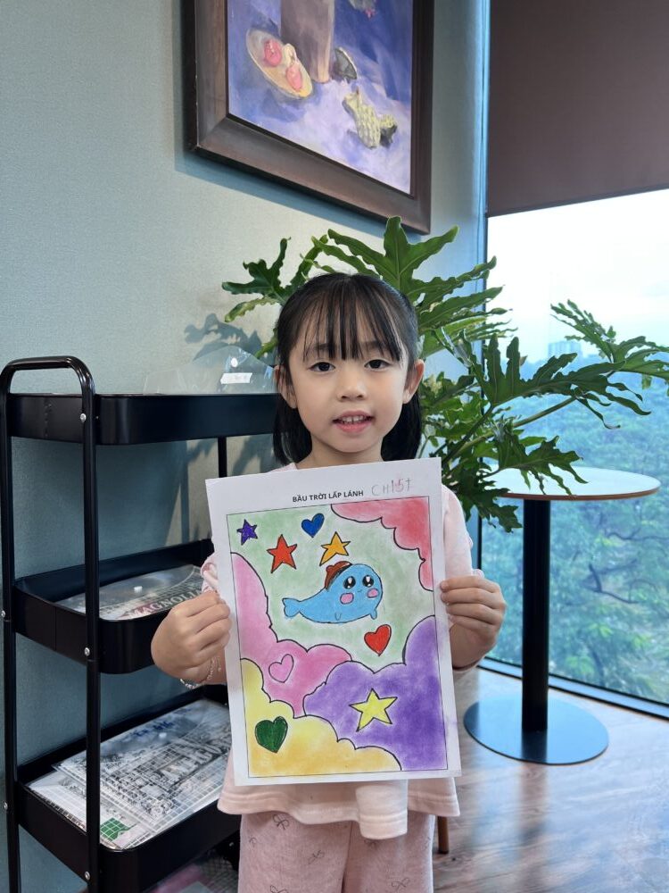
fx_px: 670
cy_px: 446
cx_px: 334
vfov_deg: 67.3
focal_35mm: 26
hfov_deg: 53.1
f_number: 1.5
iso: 64
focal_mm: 5.7
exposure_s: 1/100
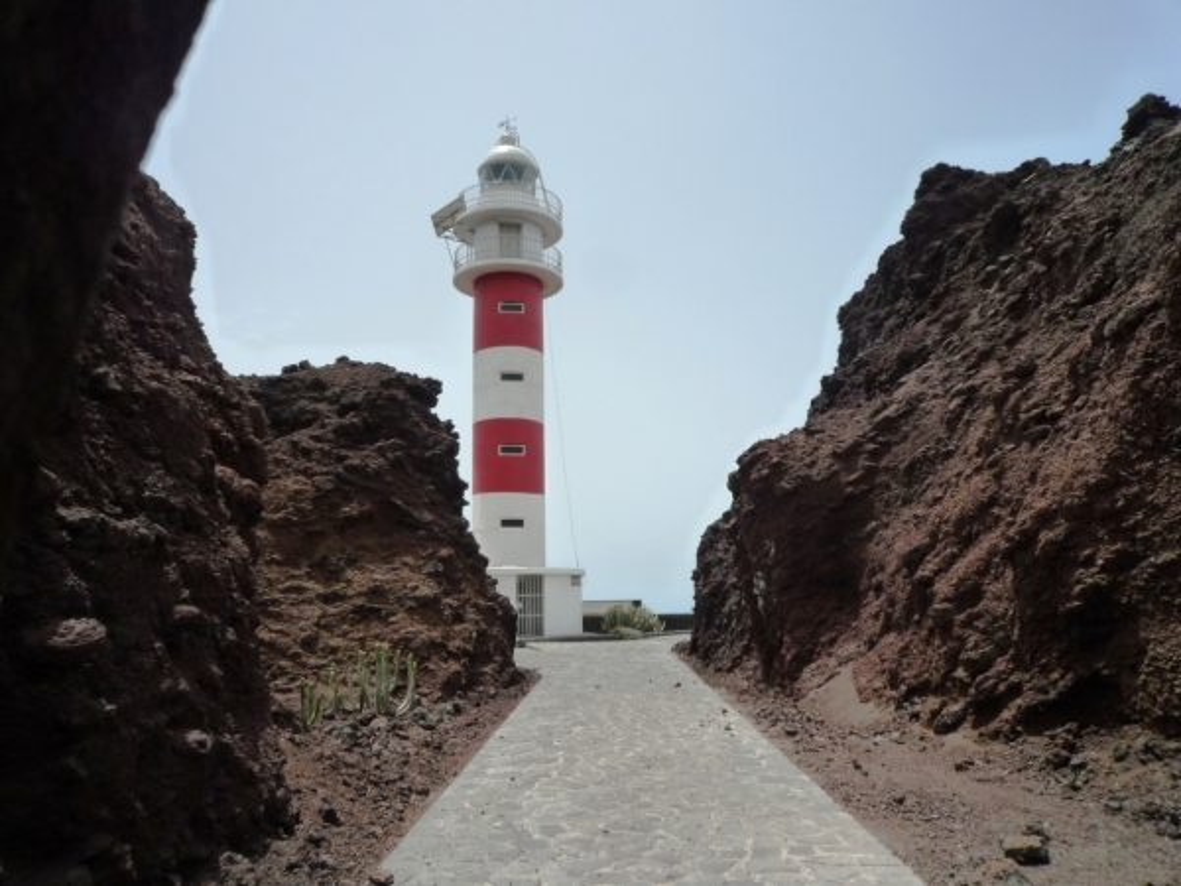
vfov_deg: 54.9
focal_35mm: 25
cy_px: 443
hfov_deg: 69.4
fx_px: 853
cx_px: 590
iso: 160
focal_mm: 4.4
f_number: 5.6
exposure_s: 1/640
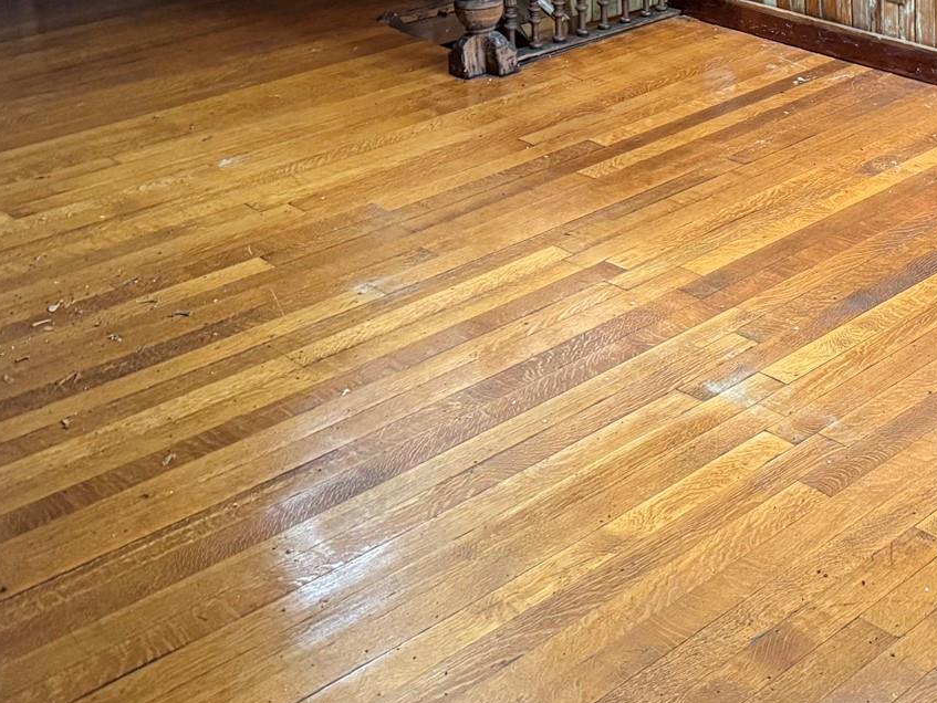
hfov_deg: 32.3
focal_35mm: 58
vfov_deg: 24.4
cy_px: 44
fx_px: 1571
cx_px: 756
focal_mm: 6.76
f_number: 1.78
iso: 800
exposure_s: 1/60
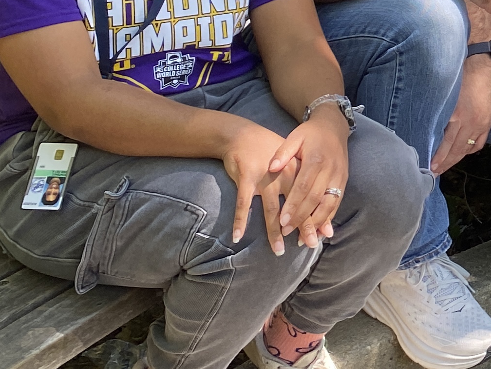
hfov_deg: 16.0
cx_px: 887
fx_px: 1475
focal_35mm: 104
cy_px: -143
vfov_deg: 13.6
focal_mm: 4.25
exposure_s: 1/122
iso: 64
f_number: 1.8
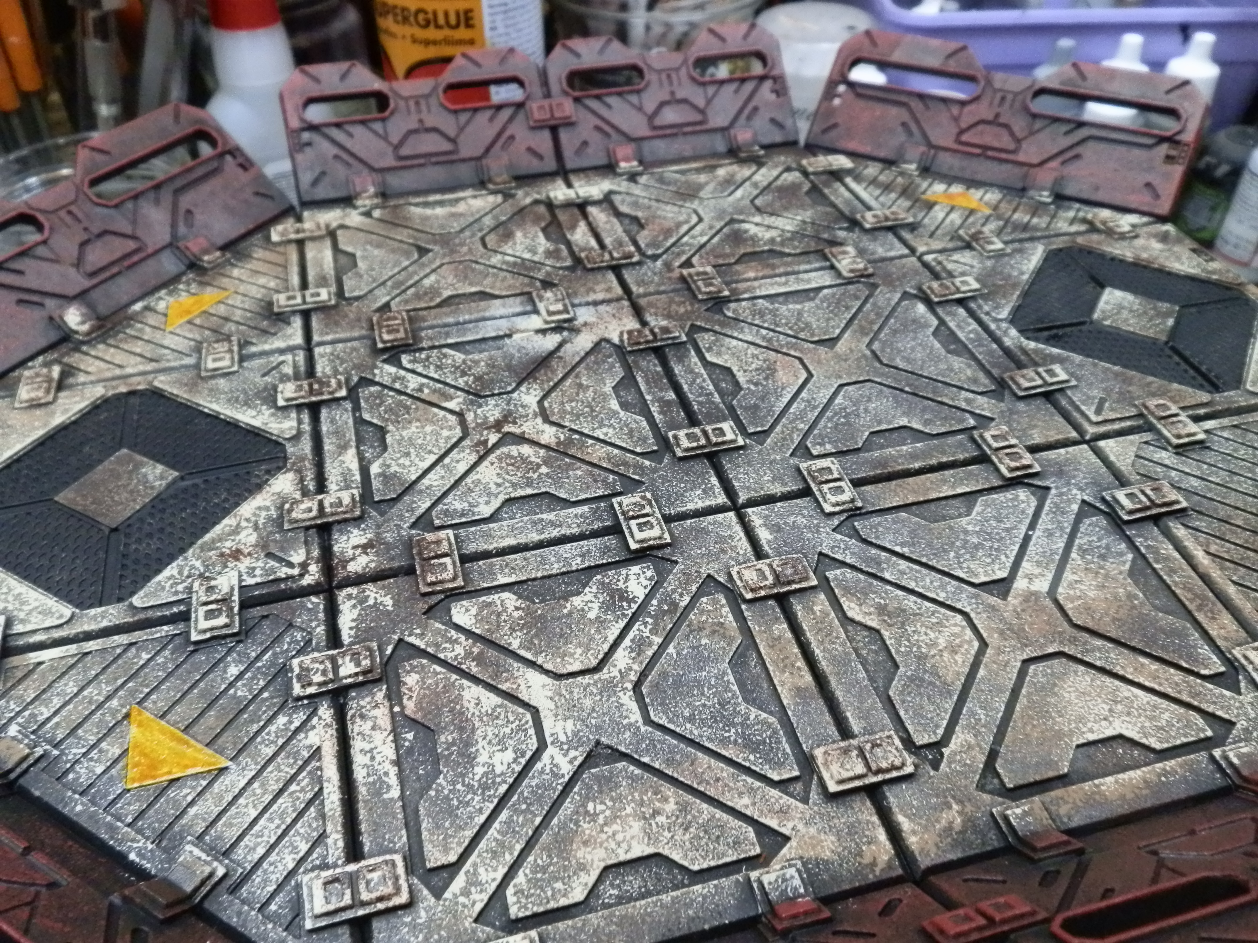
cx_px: 629
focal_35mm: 28
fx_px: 1018
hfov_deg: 63.4
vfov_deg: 49.7
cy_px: 472
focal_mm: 5
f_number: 3.1
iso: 400
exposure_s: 1/200
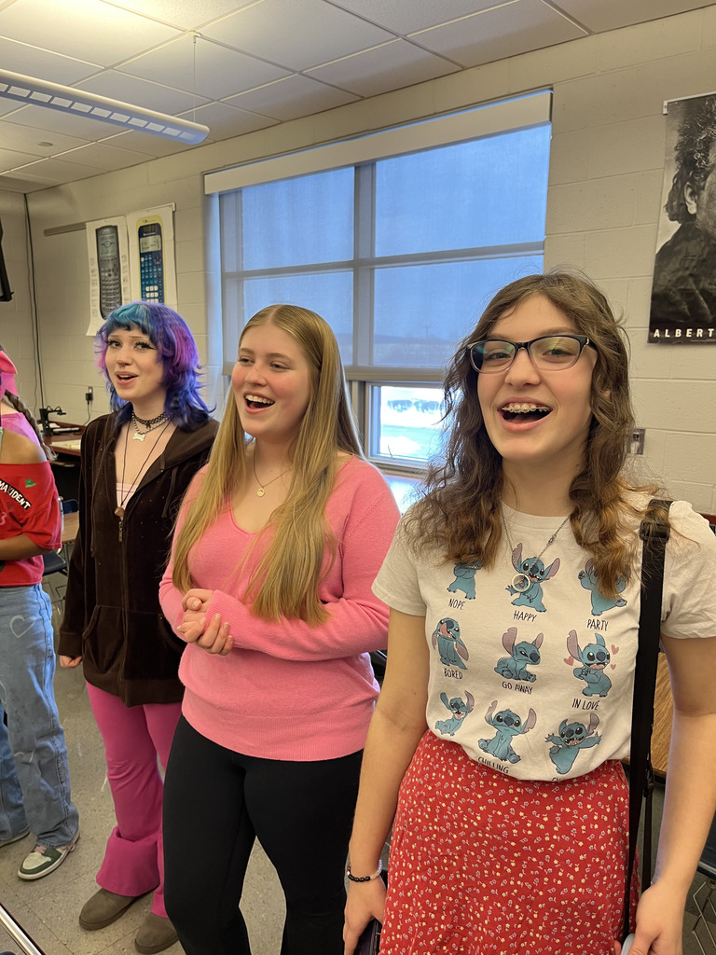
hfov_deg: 53.1
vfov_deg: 67.3
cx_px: 358
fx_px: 717
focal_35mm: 26
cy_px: 478
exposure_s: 1/60
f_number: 1.6
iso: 100
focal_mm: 5.1
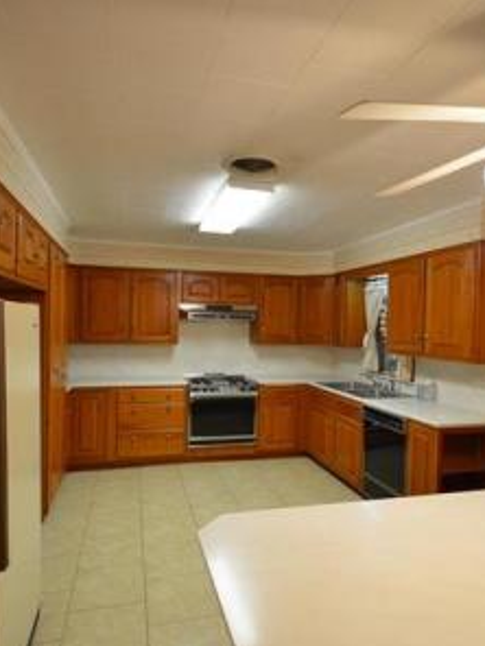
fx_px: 411
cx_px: 241
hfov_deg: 61.1
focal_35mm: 22
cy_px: 325
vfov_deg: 76.4
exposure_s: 1/60
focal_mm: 10
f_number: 4
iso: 640
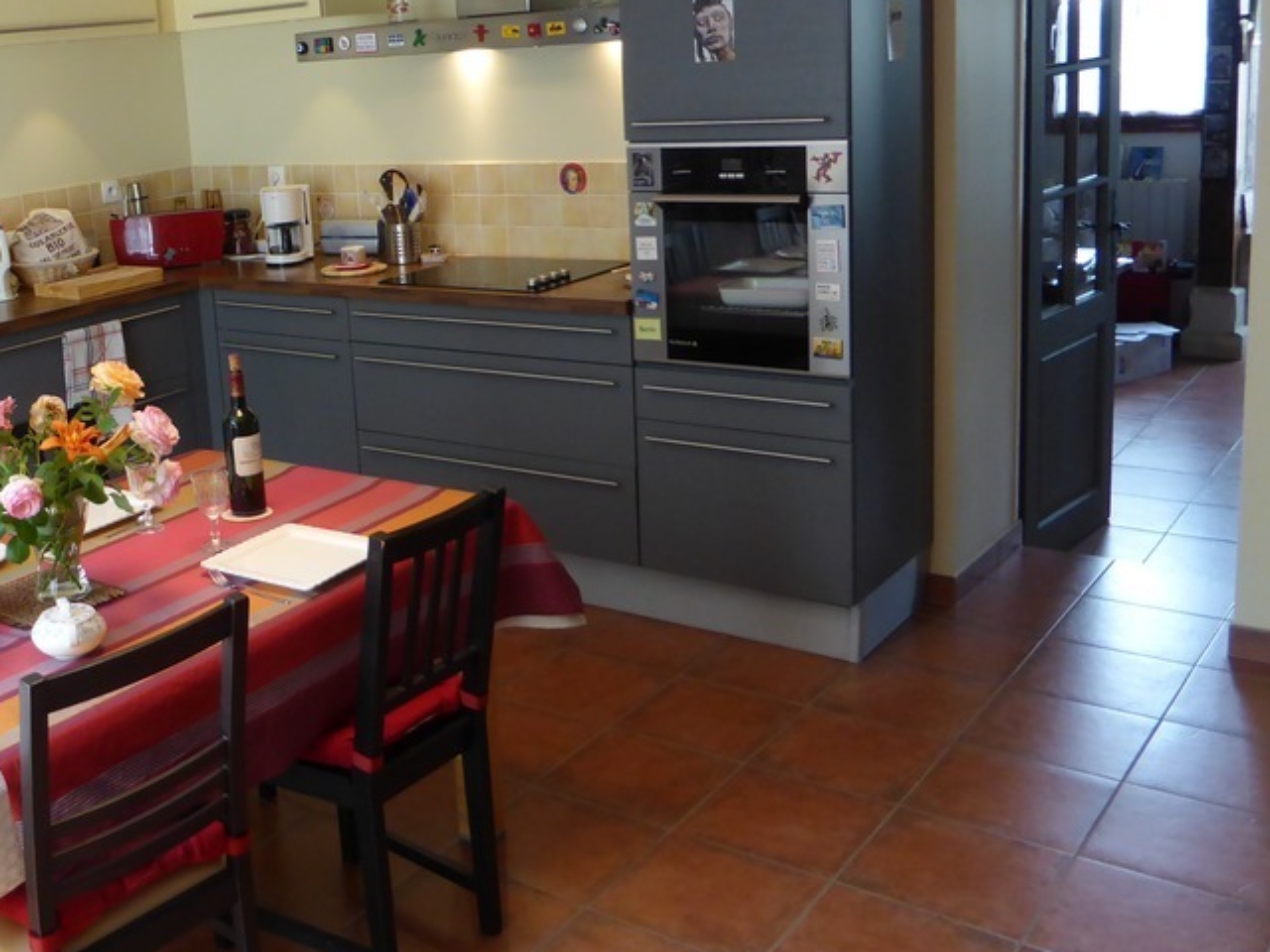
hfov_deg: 44.8
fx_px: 1468
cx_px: 278
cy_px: 331
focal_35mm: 40
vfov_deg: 35.7
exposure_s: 1/60
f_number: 3.3
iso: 200
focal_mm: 4.3
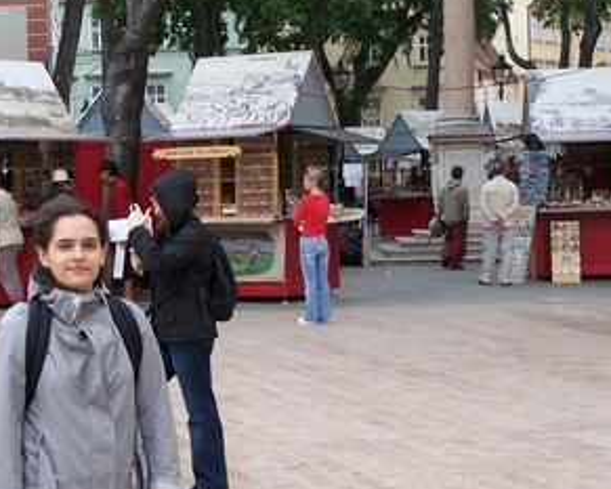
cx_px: 195
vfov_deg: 17.3
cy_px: 273
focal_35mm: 89
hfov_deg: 21.4
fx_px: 1610
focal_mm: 9.8
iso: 80
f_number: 3.1
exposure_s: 1/200
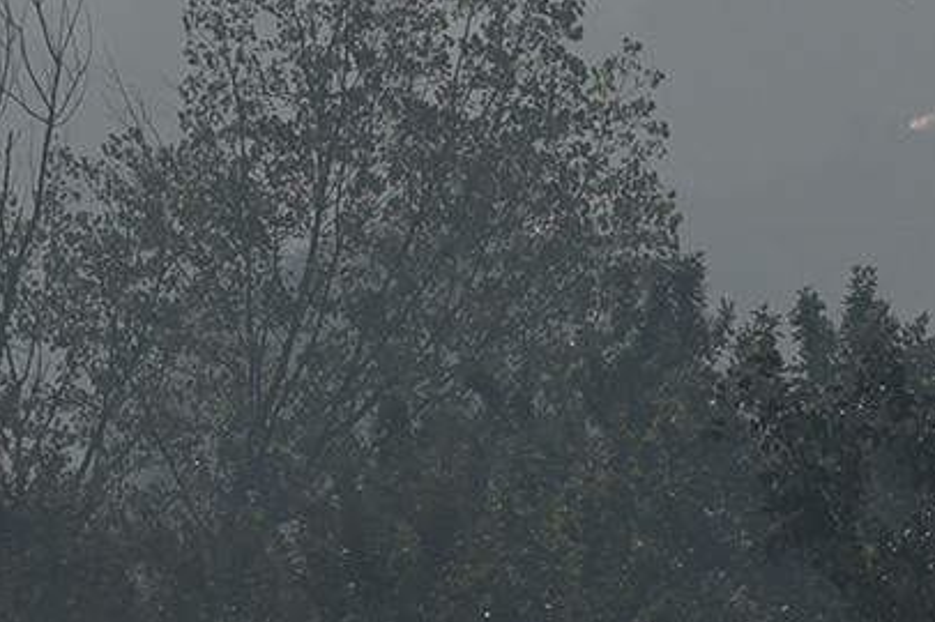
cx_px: 420
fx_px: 36279
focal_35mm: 1398
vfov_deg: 1.0
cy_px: -998
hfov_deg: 1.5
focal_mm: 200
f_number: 4.5
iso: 64
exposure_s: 1/3200
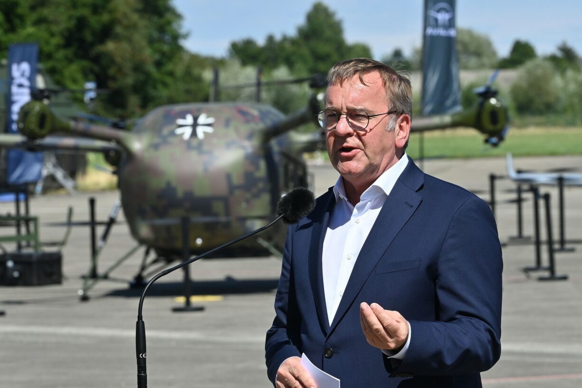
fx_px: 3702
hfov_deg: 9.0
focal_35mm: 229
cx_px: 289
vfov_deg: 6.0
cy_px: 197
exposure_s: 1/400
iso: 400
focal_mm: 220
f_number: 16
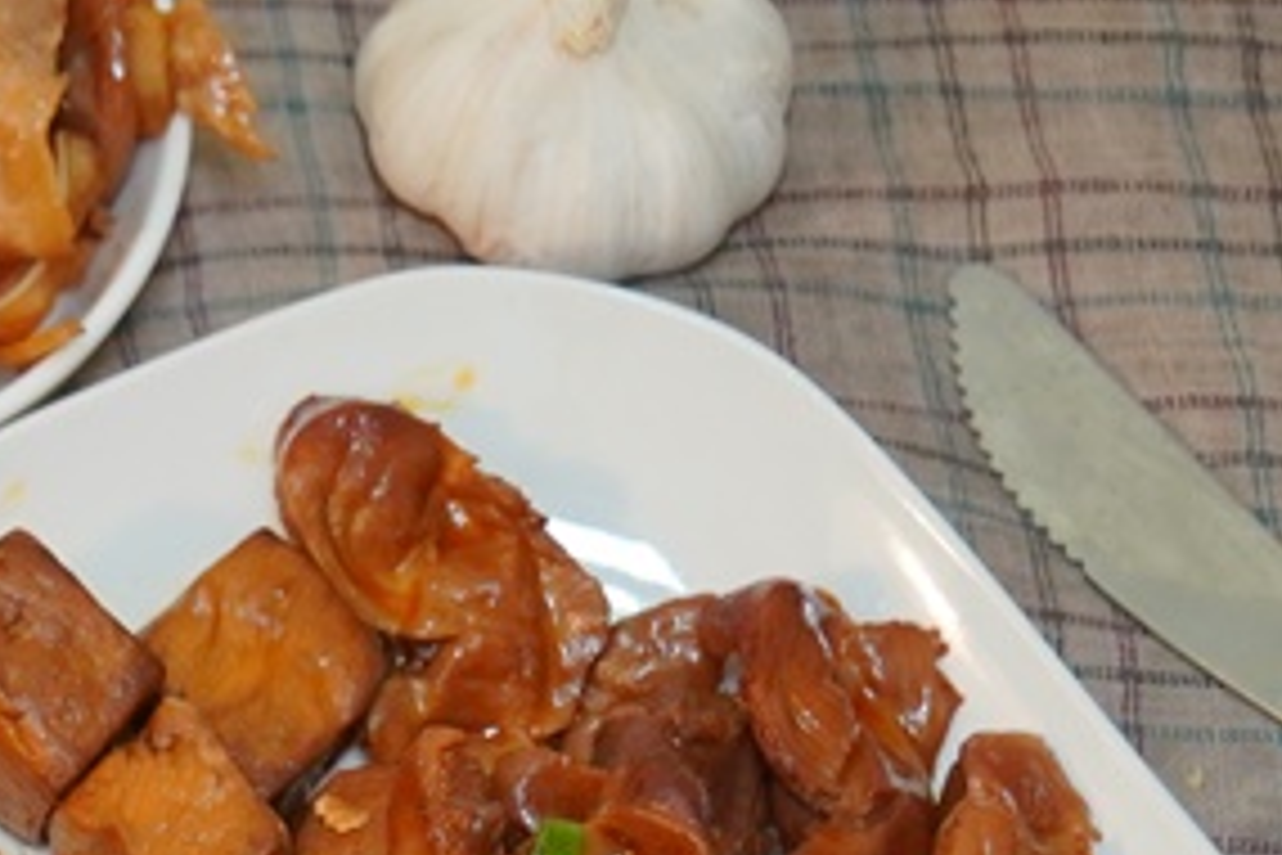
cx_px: -1120
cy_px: 1796
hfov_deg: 8.7
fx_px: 8083
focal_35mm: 227
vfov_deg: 5.9
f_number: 2.8
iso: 500
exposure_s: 1/100
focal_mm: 36
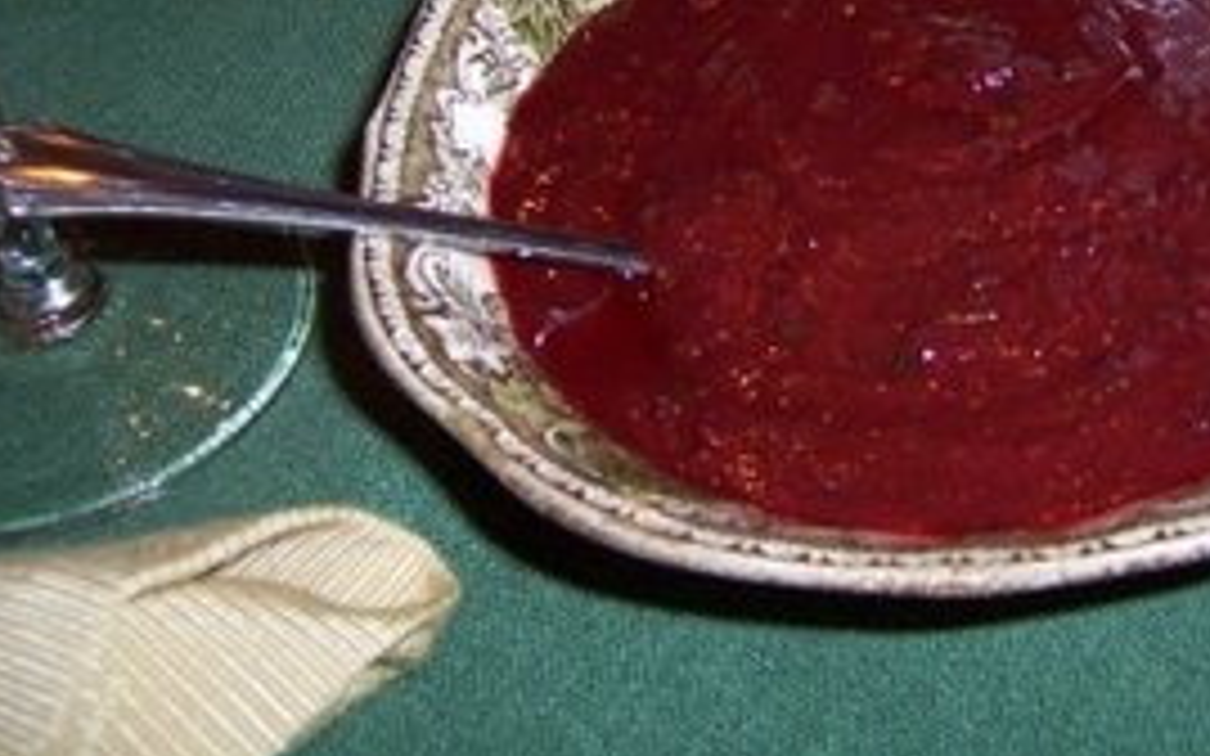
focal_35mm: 52
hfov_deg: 38.2
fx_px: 1714
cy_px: 94
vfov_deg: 24.2
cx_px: 855
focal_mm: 5.5
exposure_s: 1/60
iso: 140
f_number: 2.8
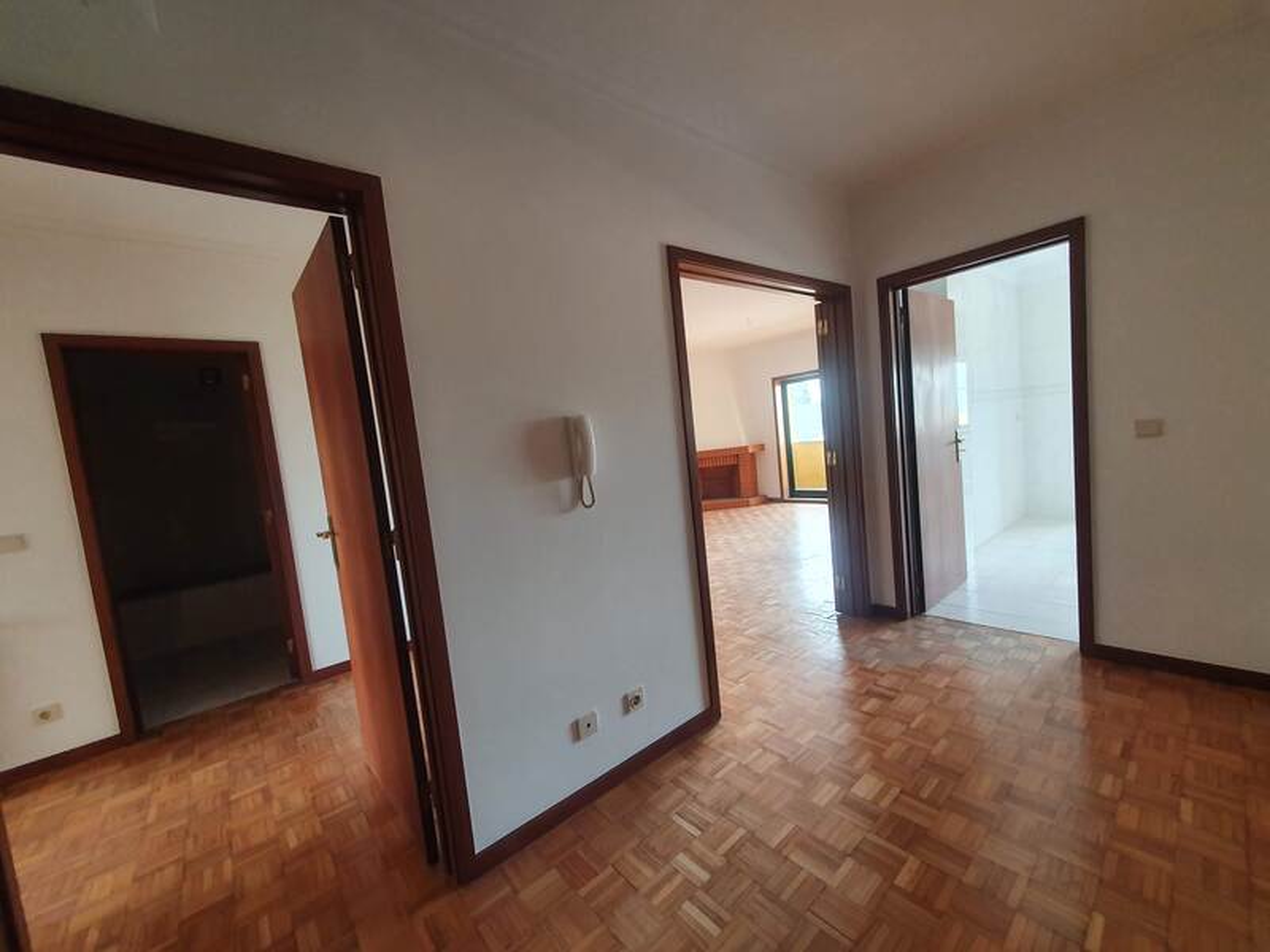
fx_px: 477
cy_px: 476
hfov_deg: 106.2
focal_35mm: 13
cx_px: 635
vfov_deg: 89.9
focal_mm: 1.8
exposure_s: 1/50
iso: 200
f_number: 2.2
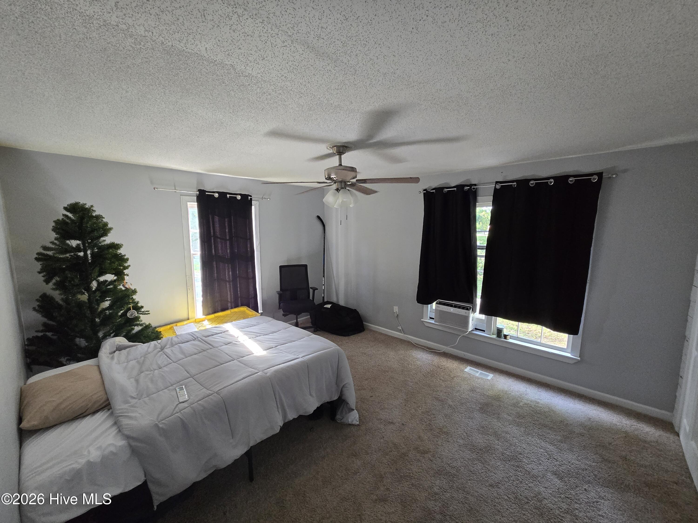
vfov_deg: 89.9
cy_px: 262
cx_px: 349
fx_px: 262
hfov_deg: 106.2
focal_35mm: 13
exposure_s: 1/100
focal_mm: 2.2
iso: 400
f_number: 2.2
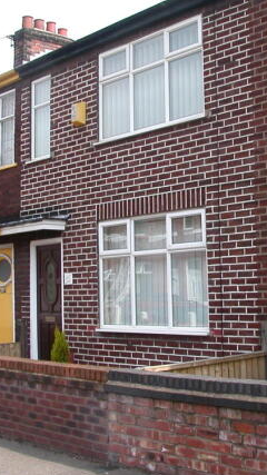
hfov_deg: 21.7
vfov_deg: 37.9
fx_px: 693
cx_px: 192
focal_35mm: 55
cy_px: 242
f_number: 4.5
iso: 100
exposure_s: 1/170
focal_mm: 5.6
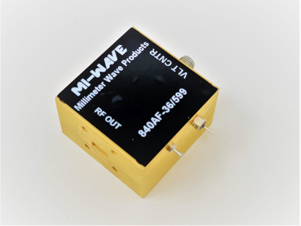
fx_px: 452
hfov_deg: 36.8
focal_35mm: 52
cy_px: 113
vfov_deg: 28.0
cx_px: 150
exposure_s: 1/122
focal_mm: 6
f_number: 2
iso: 32
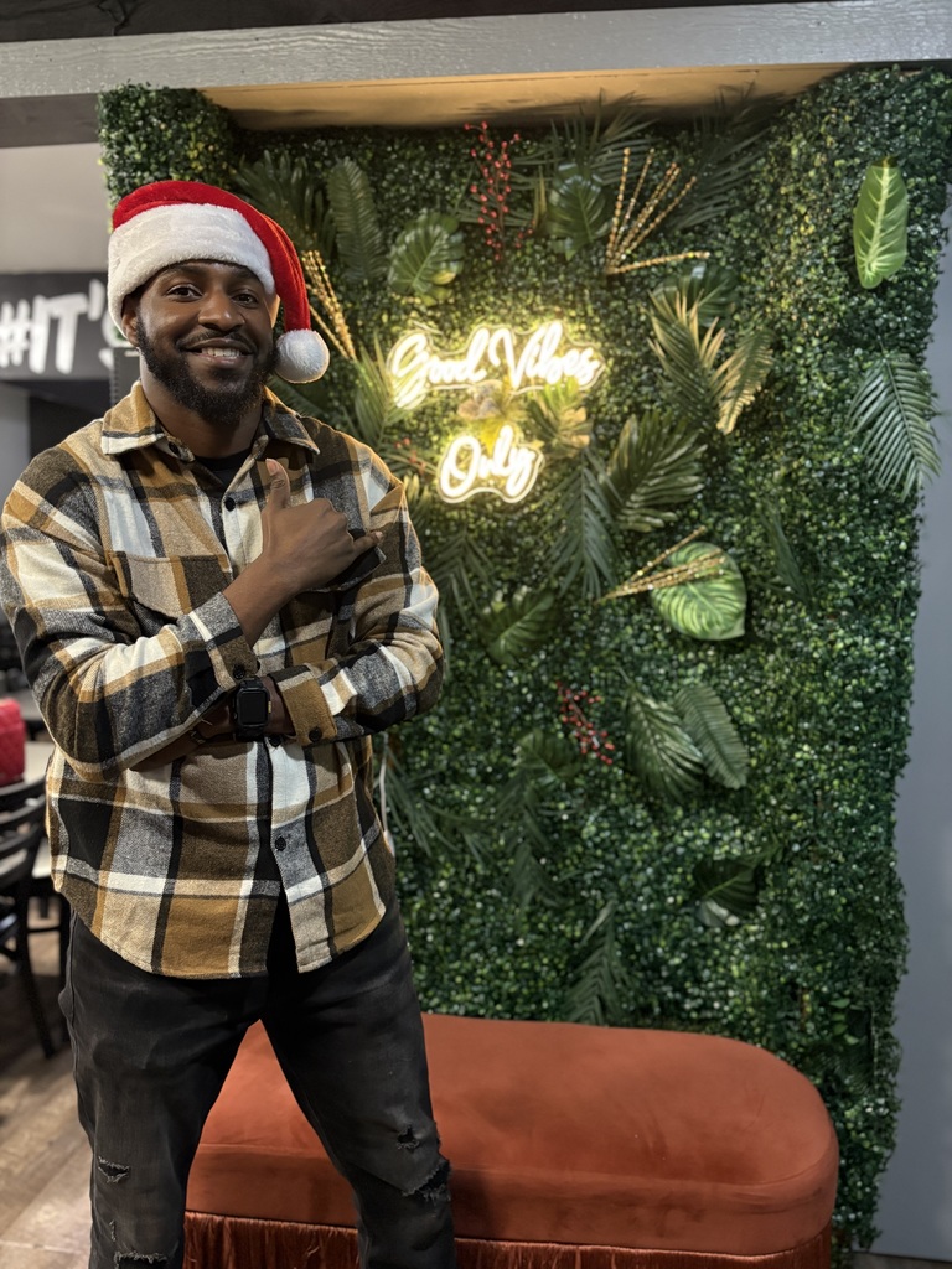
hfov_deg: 53.1
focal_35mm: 26
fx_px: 953
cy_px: 634
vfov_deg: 67.3
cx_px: 476
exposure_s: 1/31
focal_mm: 5.96
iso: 500
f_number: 1.6
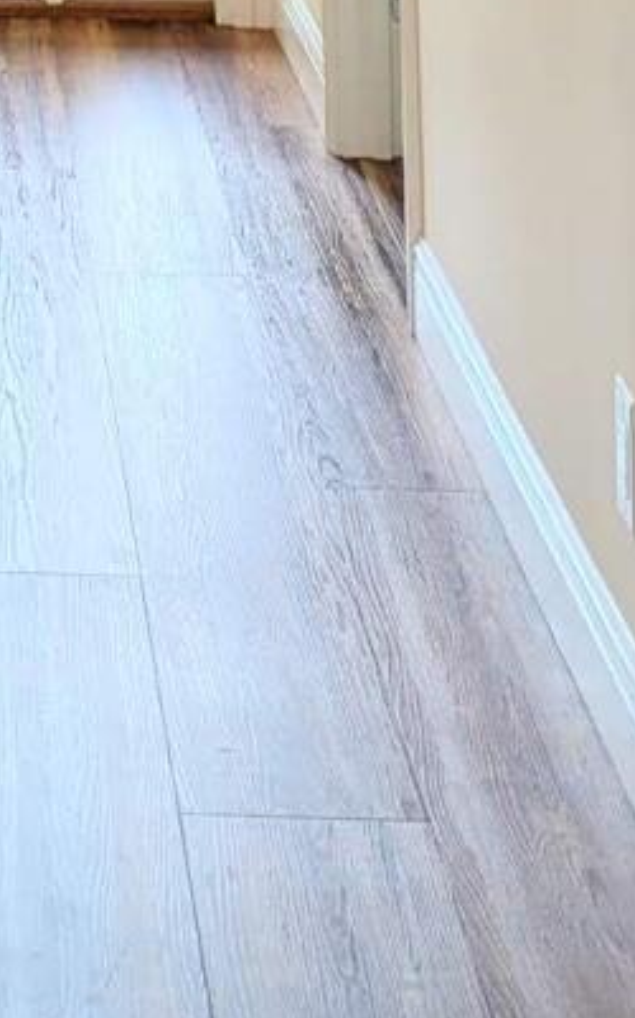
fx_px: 3523
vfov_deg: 13.9
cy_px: -1023
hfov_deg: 9.9
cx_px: -373
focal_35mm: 127
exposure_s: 1/353
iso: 55
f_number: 1.85
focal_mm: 6.81
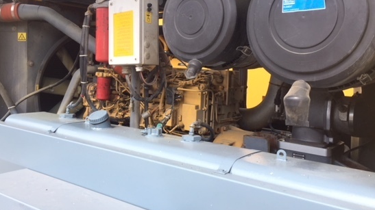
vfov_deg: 31.8
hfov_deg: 54.0
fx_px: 368
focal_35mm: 37
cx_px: 175
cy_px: 83
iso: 32
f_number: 2.2
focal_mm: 4.15
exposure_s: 1/534
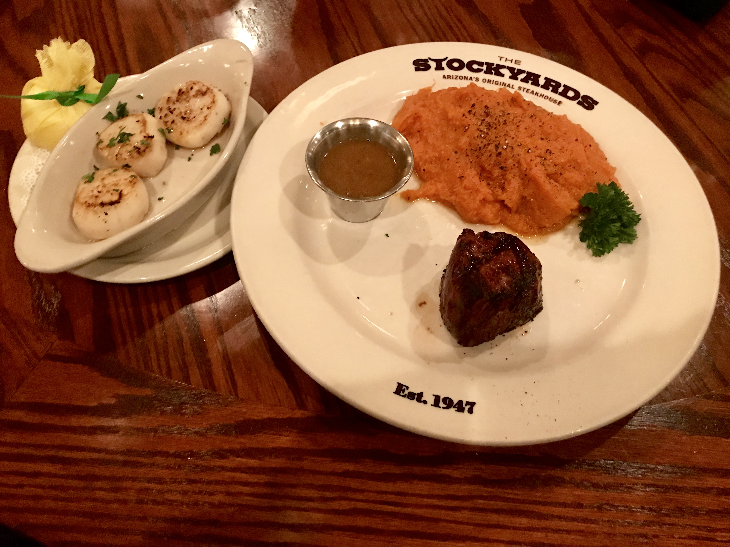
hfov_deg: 63.4
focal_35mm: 28
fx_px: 590
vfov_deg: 49.7
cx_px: 365
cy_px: 274
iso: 100
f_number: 1.8
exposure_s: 1/4
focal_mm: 3.99
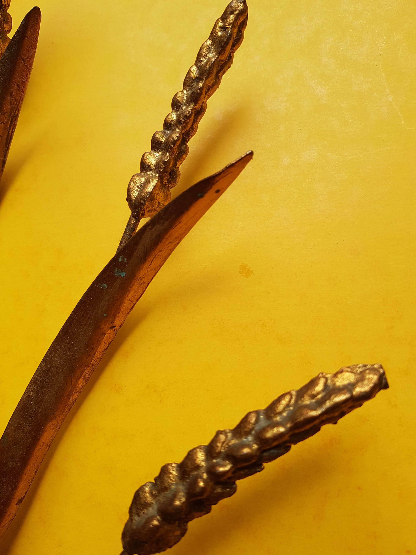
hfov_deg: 53.1
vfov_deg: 67.3
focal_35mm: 26
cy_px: 278
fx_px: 417
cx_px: 208
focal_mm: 4.2
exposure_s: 1/231
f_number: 1.7
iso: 50
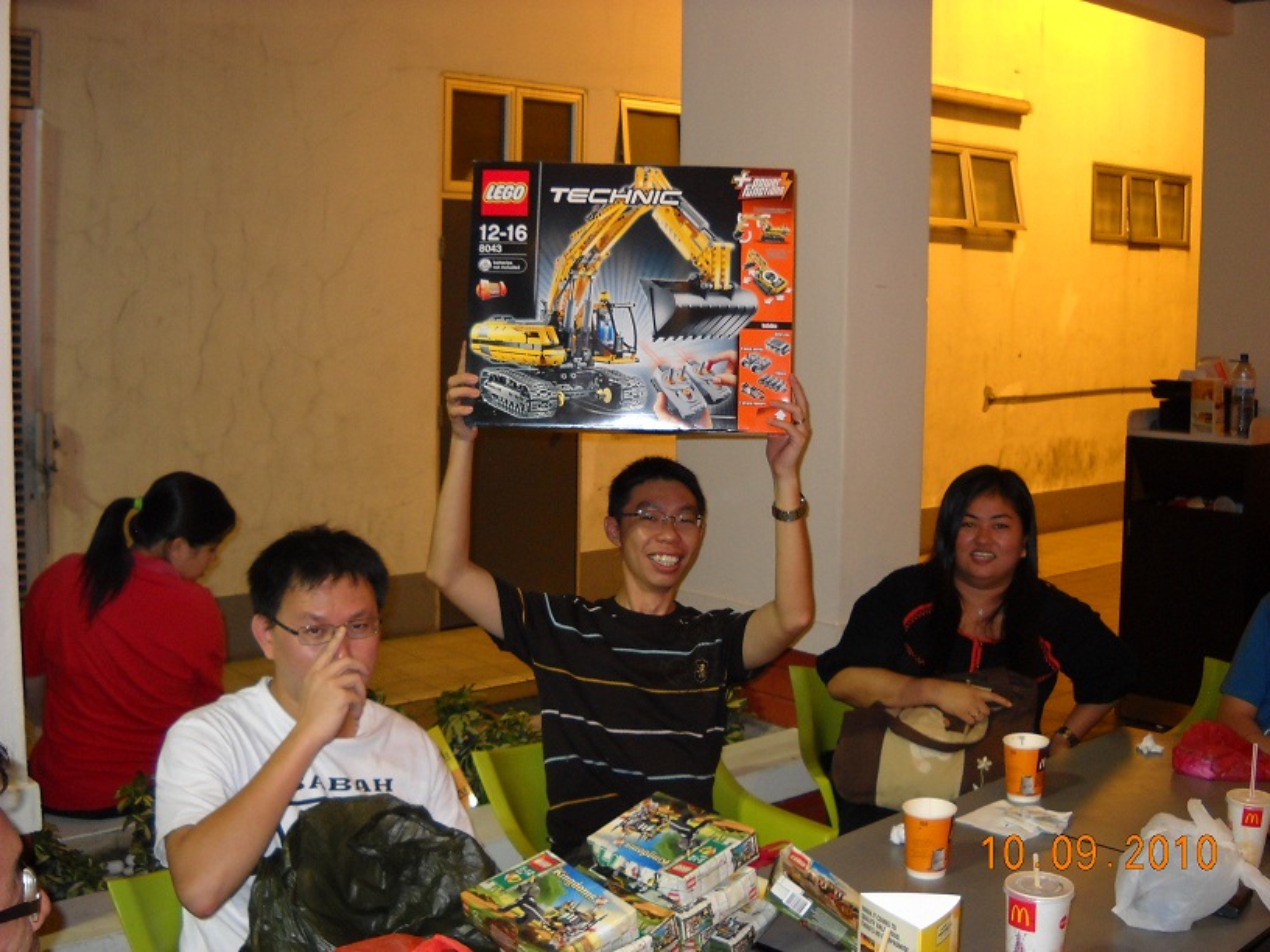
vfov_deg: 35.1
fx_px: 1504
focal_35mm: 41
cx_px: 635
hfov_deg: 45.8
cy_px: 476
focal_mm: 6.72
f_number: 3.1
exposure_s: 1/30
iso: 200
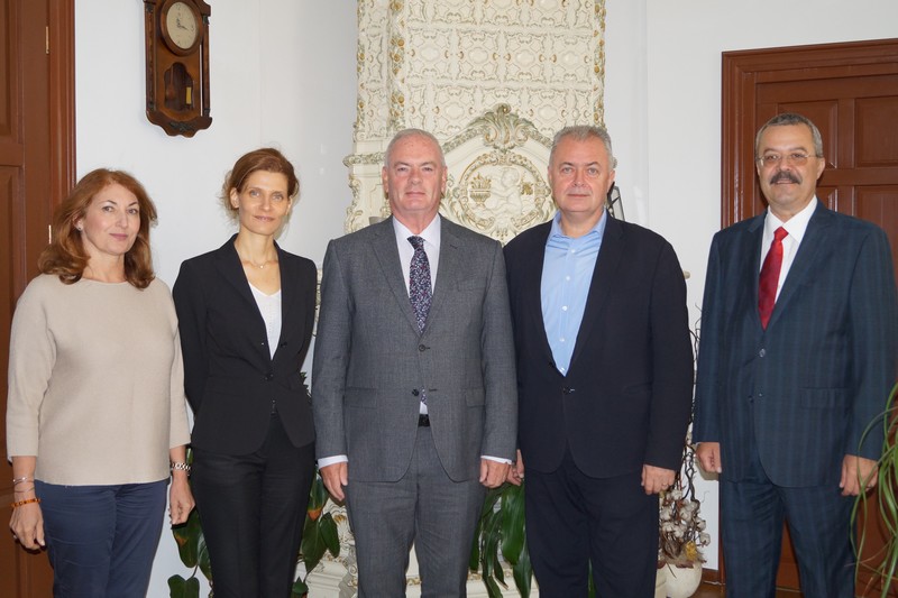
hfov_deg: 46.4
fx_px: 1047
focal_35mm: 42
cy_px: 299
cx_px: 449
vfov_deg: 31.9
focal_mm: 28
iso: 800
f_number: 4.5
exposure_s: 1/160
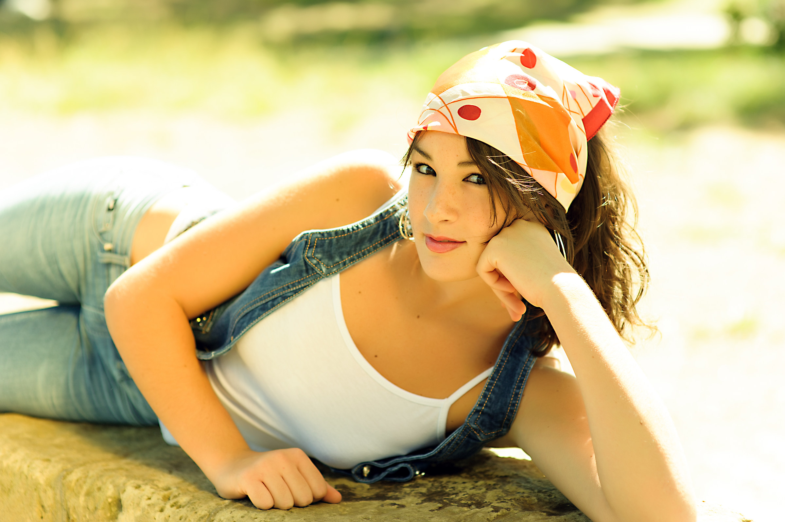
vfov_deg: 16.0
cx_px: 392
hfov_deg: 23.9
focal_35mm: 85
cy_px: 261
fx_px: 1852
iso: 100
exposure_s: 1/500
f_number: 2.8
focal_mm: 85
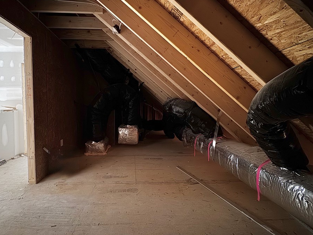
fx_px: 145
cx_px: 138
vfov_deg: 78.1
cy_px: 114
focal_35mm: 16
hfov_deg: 94.0
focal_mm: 2.22
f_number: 2.2
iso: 640
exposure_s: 1/30
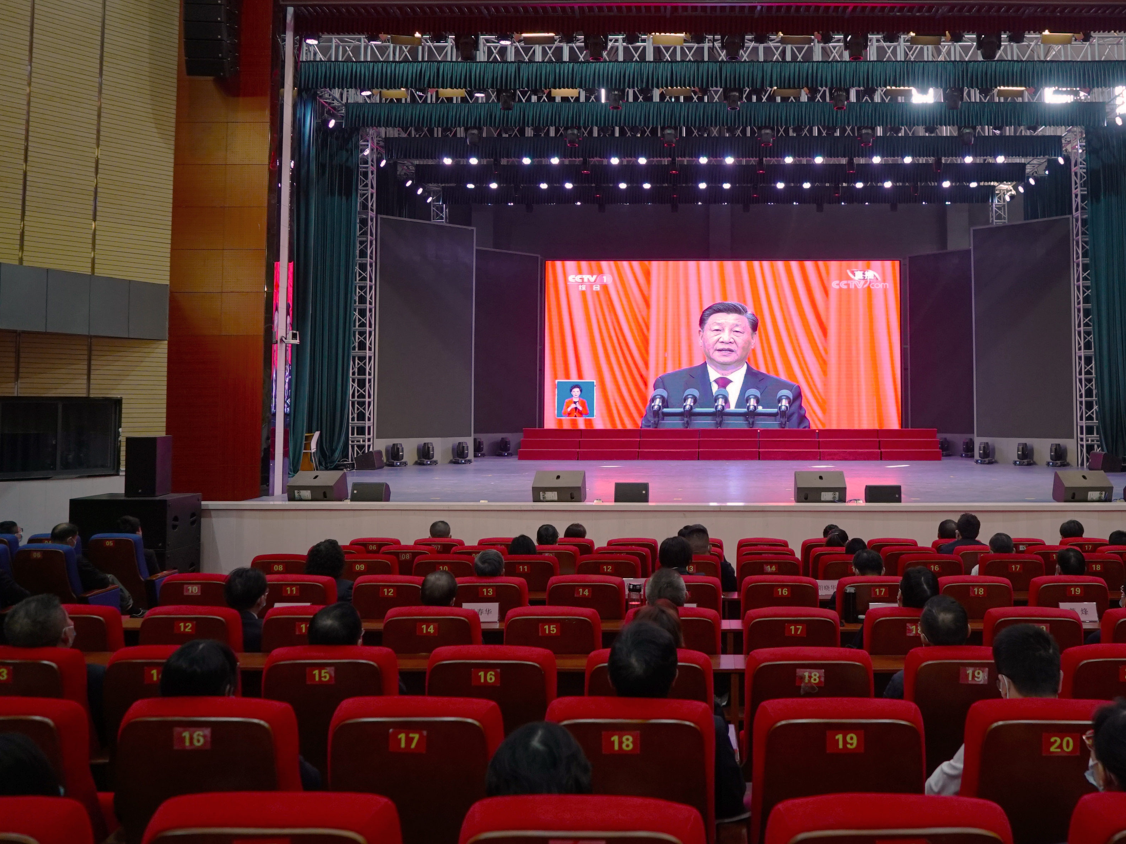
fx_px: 1008
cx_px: 709
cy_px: 353
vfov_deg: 45.3
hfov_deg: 57.6
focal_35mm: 31
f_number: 4
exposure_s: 1/160
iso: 2500
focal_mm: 24
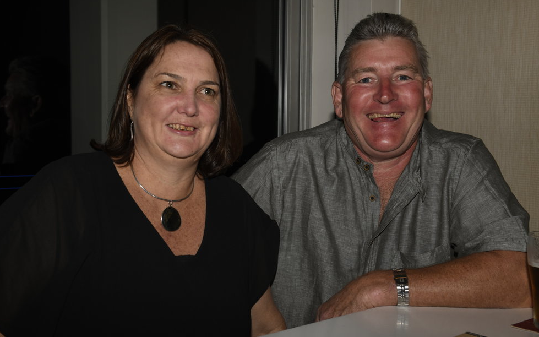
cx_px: 267
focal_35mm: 52
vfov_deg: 24.9
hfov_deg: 38.9
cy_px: 172
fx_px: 764
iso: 320
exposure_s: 1/100
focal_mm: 50
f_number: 8
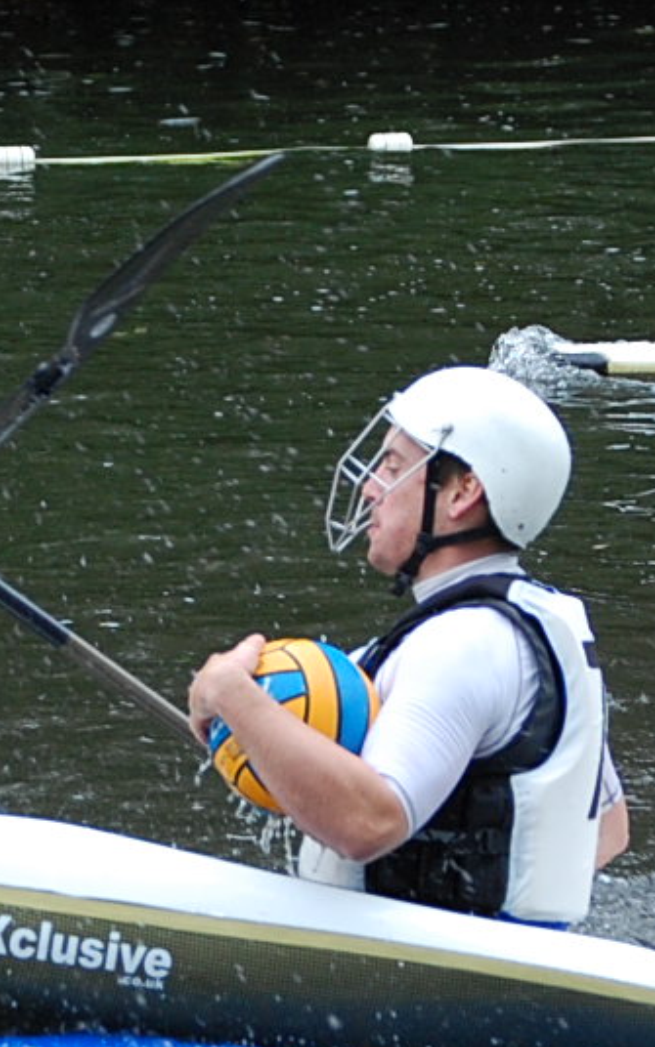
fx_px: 9180
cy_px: 721
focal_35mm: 321
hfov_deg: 4.1
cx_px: 82
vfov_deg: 6.5
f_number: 4.5
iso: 640
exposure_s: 1/500
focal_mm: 75
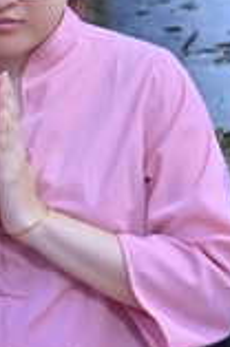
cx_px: 224
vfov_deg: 4.7
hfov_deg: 3.1
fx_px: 4197
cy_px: 18
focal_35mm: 436
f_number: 4.5
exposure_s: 1/50
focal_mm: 105
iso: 2000
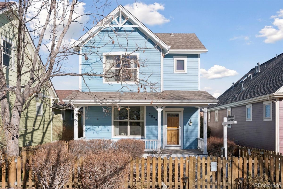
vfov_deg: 51.2
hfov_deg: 71.5
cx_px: 142
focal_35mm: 25
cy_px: 94
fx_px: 196
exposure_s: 1/1250
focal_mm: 25
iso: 400
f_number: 9
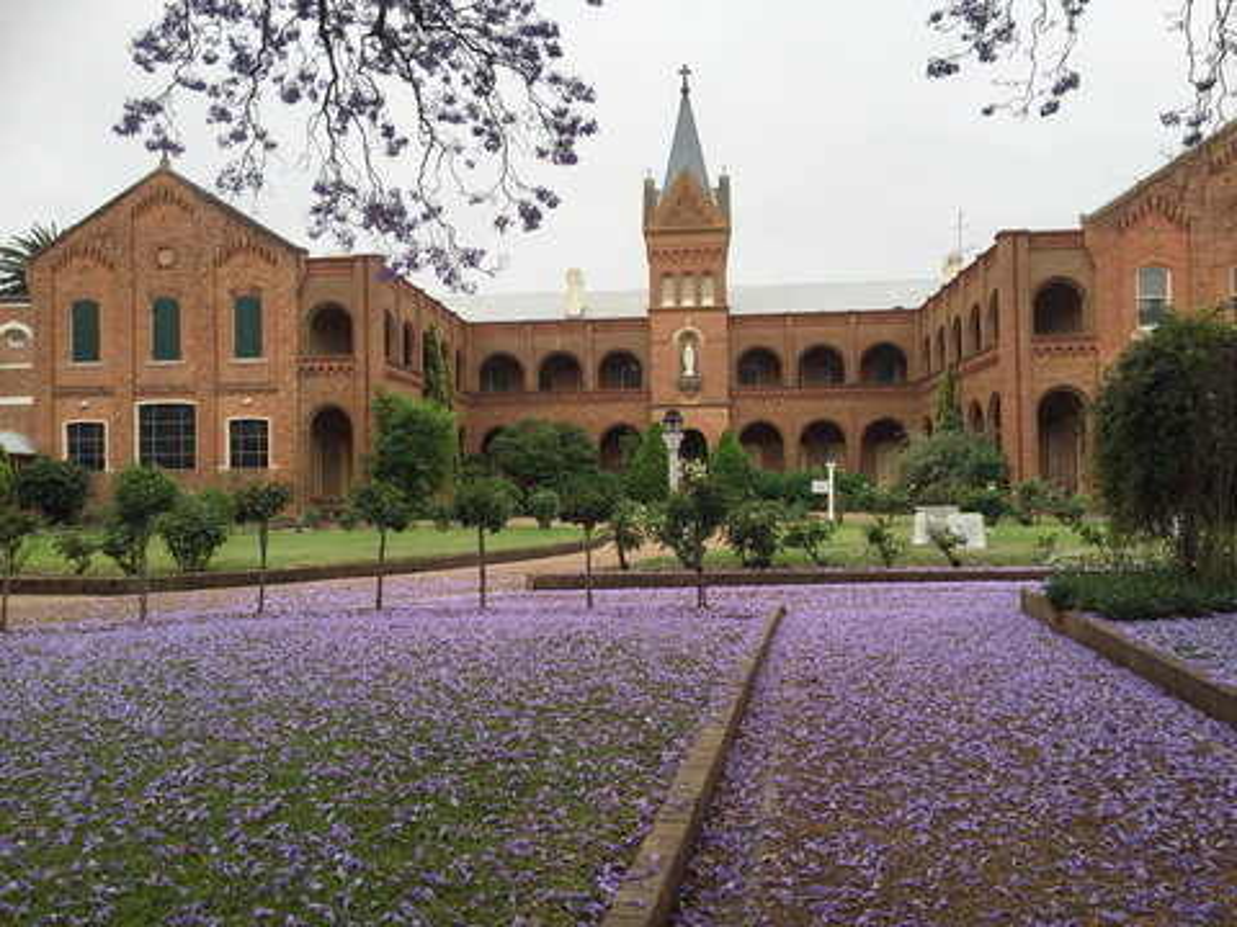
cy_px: 464
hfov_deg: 61.7
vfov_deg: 48.2
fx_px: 1036
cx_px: 618
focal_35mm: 29
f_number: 2.2
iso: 32
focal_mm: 4.15
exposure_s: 1/291
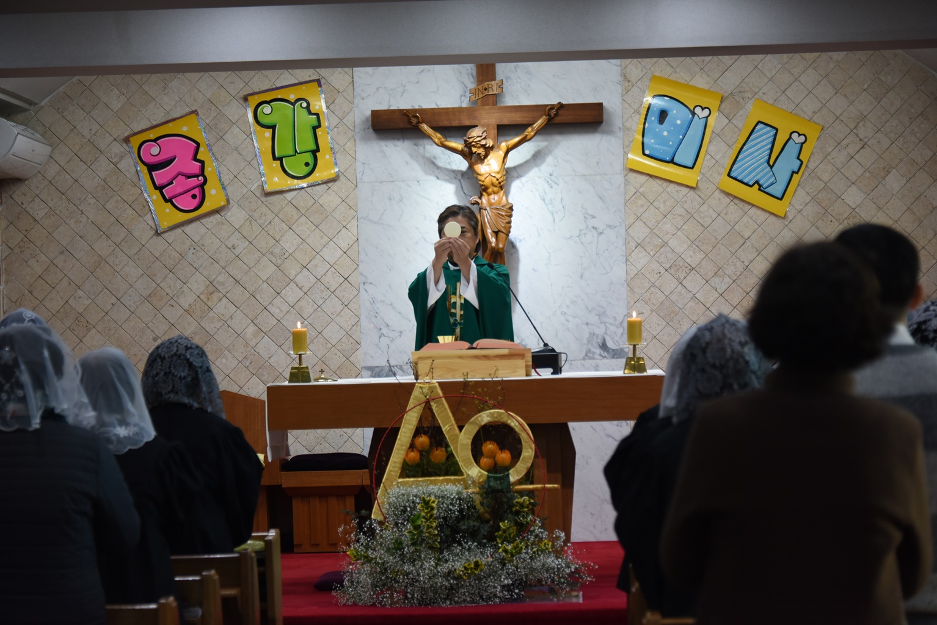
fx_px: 3176
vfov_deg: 11.2
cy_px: 312
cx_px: 468
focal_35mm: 122
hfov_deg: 16.8
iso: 1250
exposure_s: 1/125
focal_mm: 122
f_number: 5.6
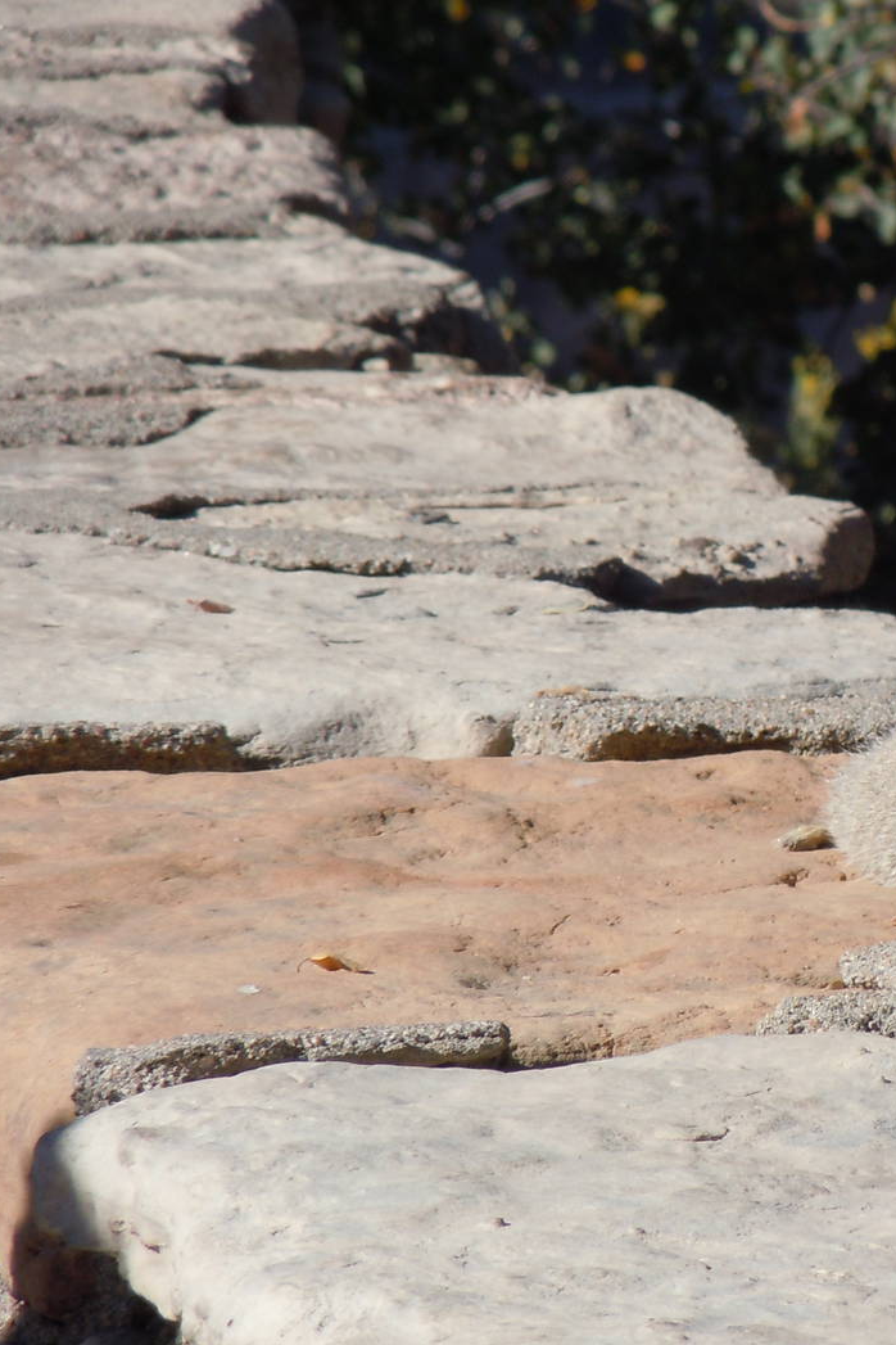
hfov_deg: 2.9
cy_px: 689
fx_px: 17807
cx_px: 973
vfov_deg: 4.3
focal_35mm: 477
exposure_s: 1/500
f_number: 5.6
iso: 100
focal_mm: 54
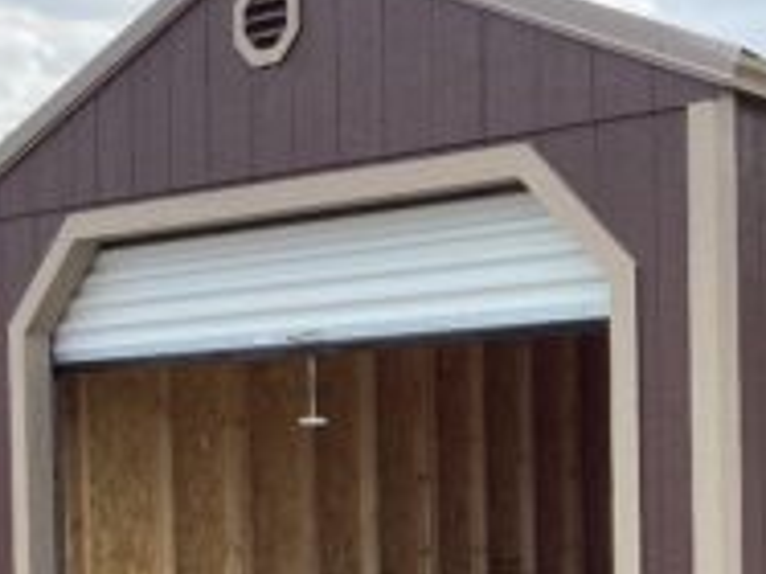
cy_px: 492
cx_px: 653
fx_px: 1592
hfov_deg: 26.4
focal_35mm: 72
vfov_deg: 20.1
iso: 25
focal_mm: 3.3
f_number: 2.4
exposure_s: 1/815
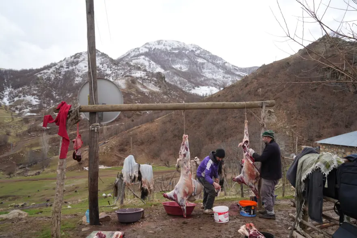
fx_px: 238
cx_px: 178
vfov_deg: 53.2
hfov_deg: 73.7
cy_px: 119
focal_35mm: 24
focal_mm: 24
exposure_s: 1/125
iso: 100
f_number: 5.6
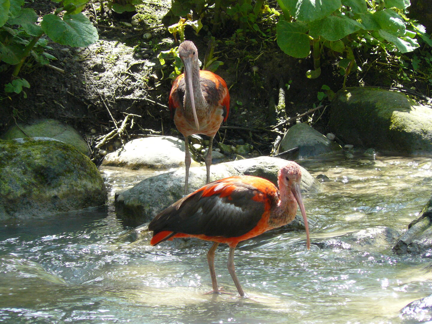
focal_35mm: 296
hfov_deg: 6.7
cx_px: 216
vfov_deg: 5.0
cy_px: 162
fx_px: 3694
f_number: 5
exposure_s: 1/125
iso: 200
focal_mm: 49.3
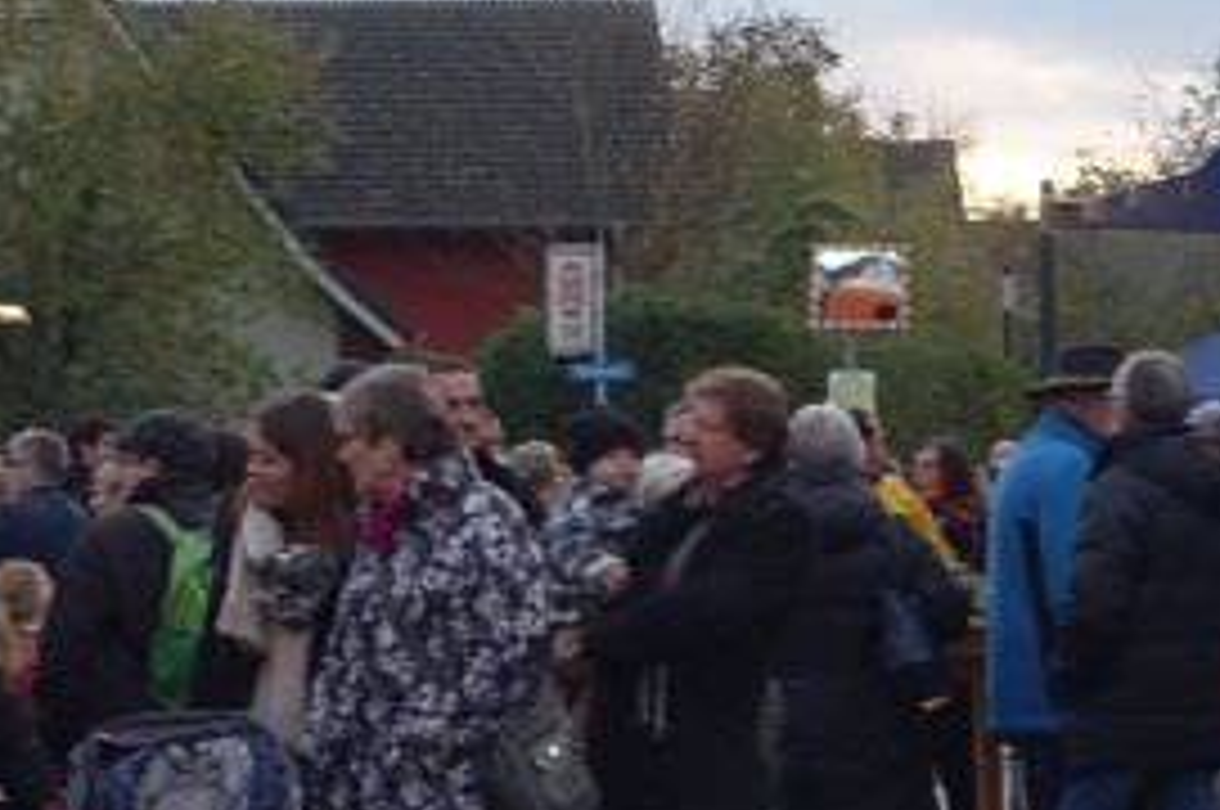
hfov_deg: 10.0
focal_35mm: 207
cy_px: 290
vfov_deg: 6.6
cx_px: 608
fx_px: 7006
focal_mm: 12.99
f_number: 3.5
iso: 125
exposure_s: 1/80
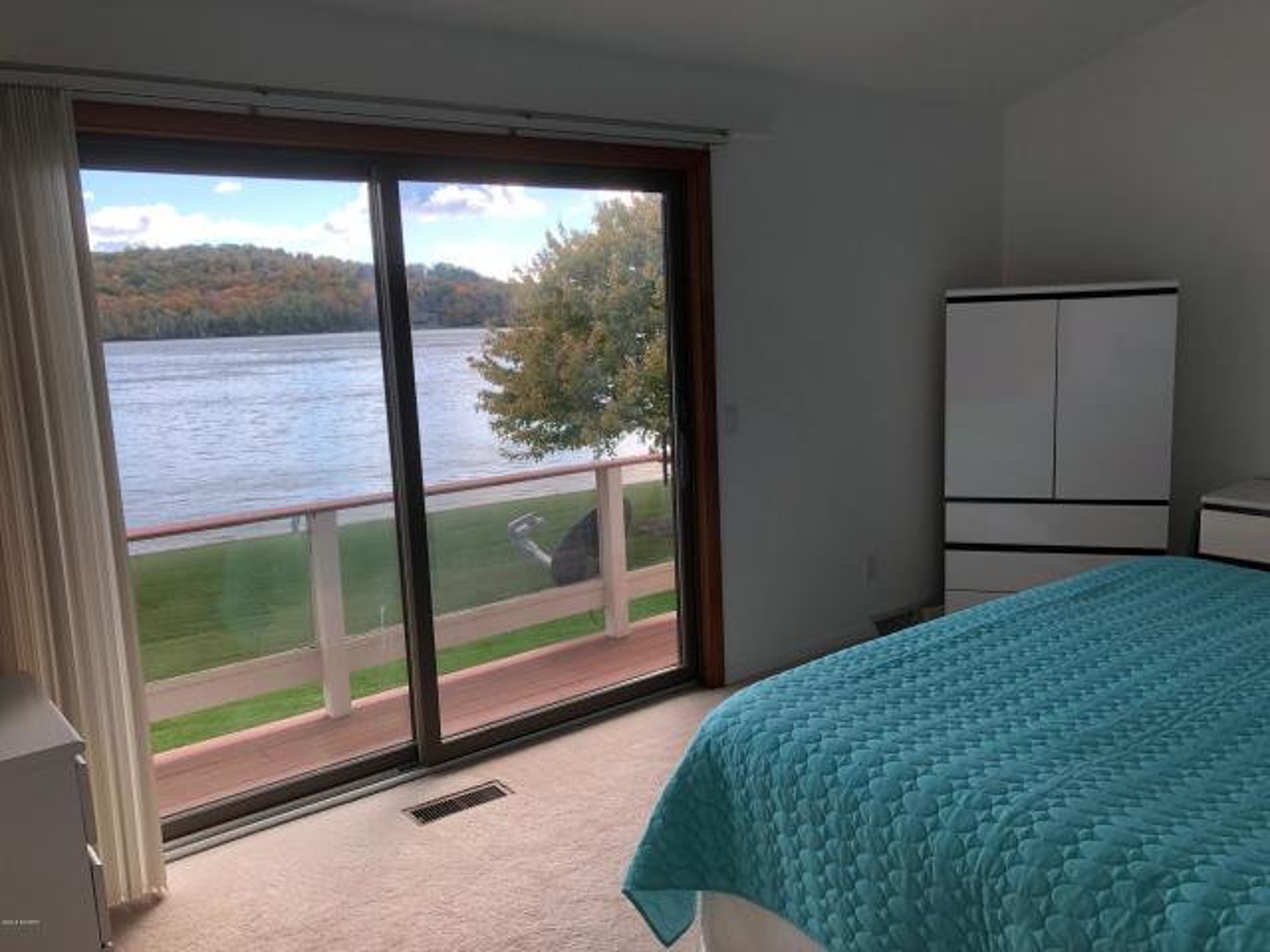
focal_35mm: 28
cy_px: 476
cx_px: 635
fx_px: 1027
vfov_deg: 49.7
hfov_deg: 63.4
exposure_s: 1/242
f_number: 1.8
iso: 20
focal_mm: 4
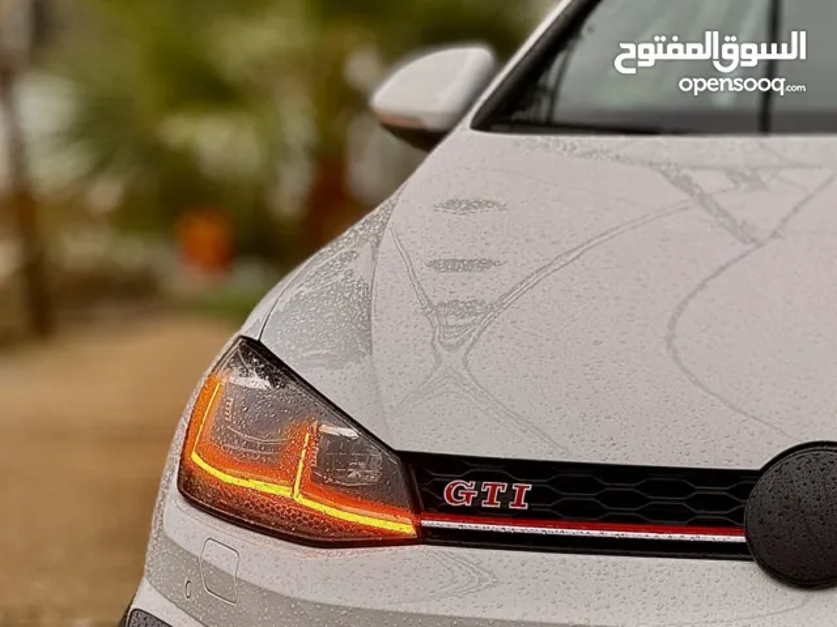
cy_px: 314
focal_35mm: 120
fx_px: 2902
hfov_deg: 16.4
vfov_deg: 12.3
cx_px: 418
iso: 64
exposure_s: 1/190
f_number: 2.8
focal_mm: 15.66
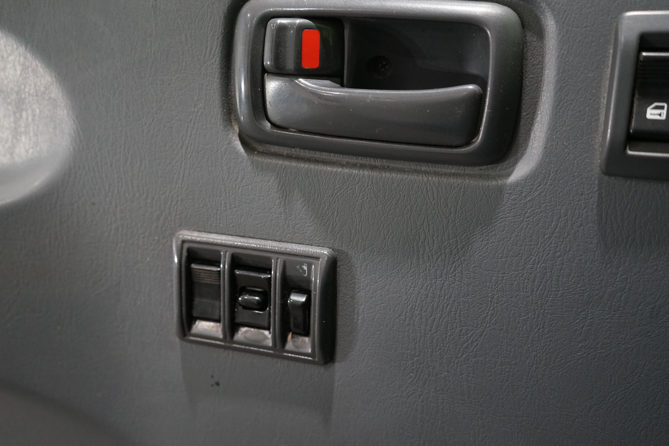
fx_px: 613
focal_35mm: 33
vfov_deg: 40.0
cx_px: 337
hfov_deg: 57.2
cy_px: 222
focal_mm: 31
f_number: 3.5
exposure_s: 1/60
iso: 2000
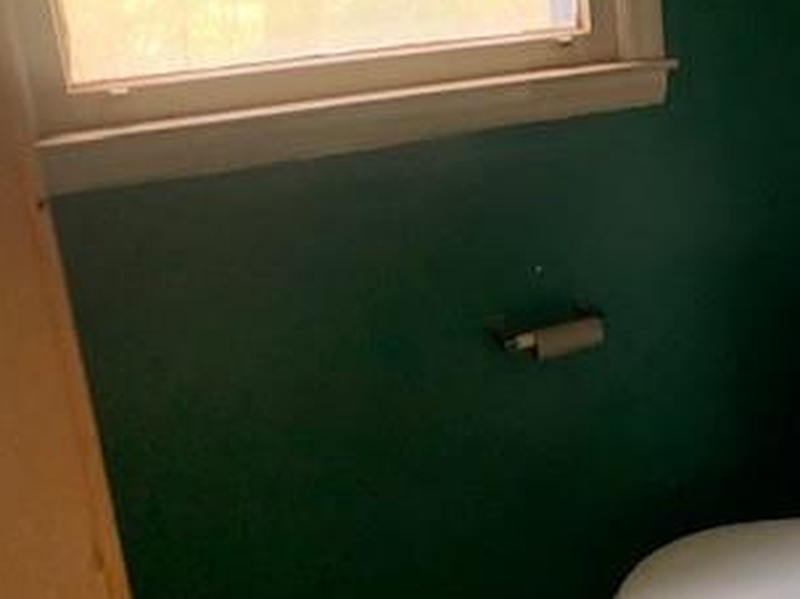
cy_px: 245
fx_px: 1271
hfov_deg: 32.5
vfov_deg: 26.5
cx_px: 779
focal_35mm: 55
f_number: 1.8
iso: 400
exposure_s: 1/51
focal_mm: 4.25
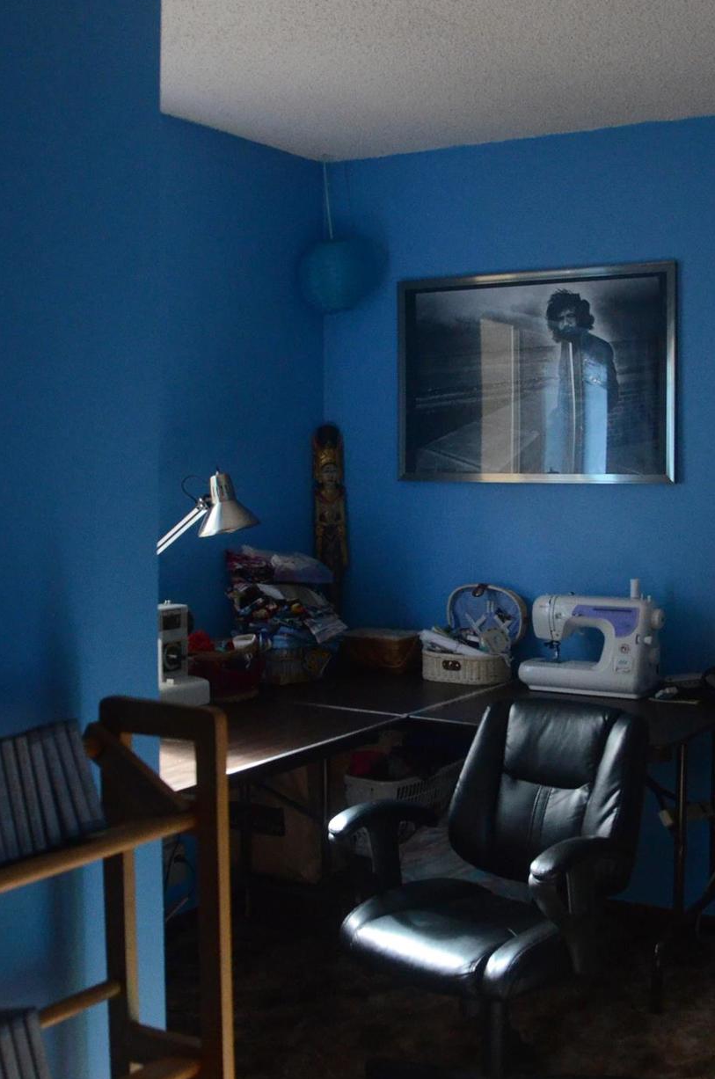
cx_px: 398
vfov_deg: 44.6
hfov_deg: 30.4
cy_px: 513
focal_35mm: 44
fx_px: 1316
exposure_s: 1/200
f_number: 4
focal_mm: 18
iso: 3200
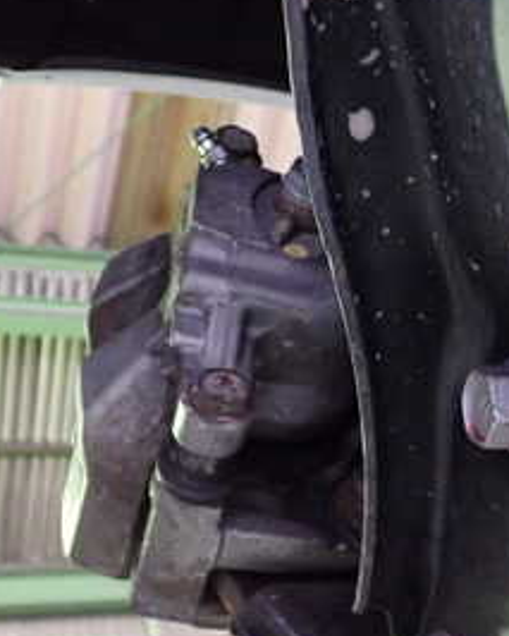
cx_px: 533
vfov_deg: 28.4
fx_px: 1242
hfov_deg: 22.1
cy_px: 464
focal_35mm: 66
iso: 800
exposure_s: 1/15
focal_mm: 5.4
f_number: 2.3
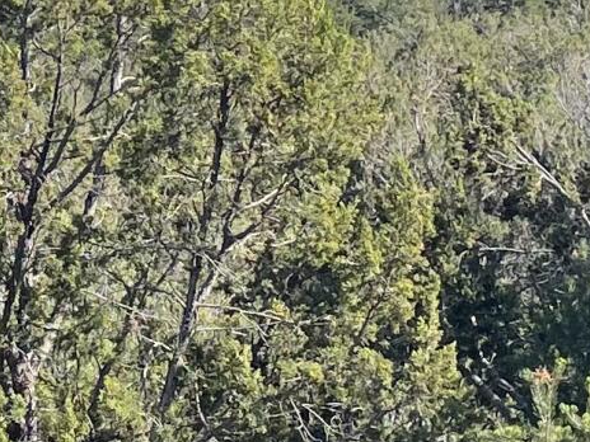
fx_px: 2863
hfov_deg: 11.6
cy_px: 66
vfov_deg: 8.8
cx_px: 6
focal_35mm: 168
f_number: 1.6
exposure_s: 1/2174
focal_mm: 4.2
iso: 32
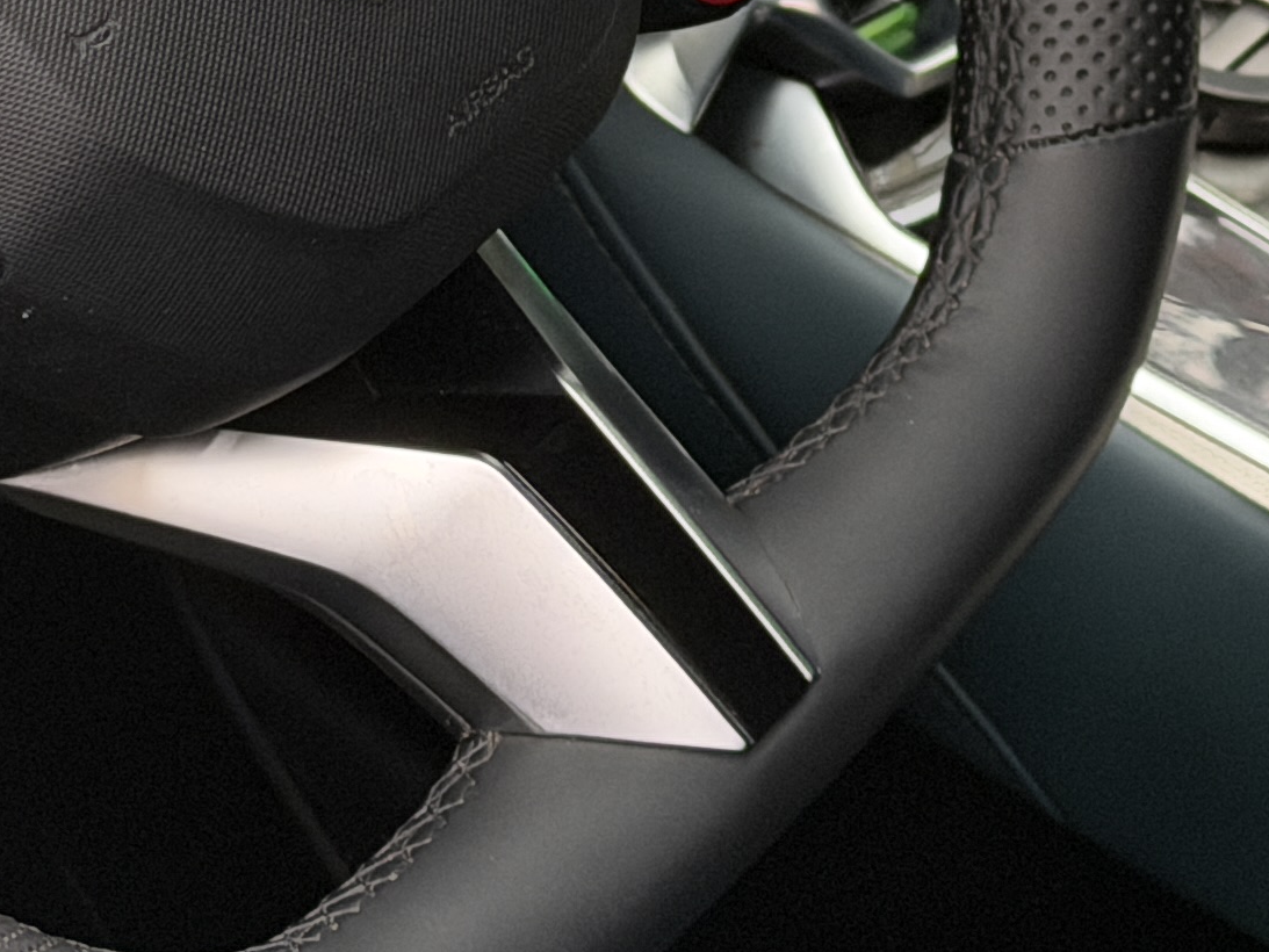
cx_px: 153
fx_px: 6489
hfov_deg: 11.1
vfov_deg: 8.2
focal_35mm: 177
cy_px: -521
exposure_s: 1/60
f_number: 1.78
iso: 200
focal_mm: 6.76
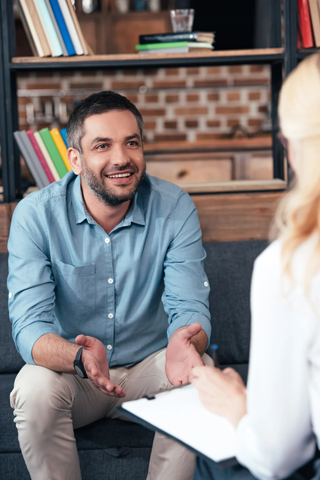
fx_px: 1732
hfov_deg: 10.6
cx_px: 160
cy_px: 240
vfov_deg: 15.8
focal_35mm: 130
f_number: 5
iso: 125
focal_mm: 130
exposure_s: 1/160
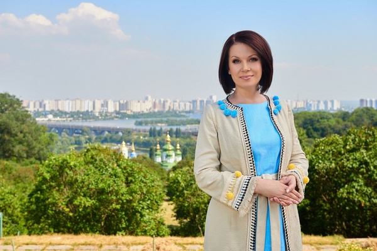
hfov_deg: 38.2
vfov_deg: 26.0
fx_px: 545
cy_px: 126
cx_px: 188
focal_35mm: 52
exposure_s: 1/400
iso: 200
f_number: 7.1
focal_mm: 52
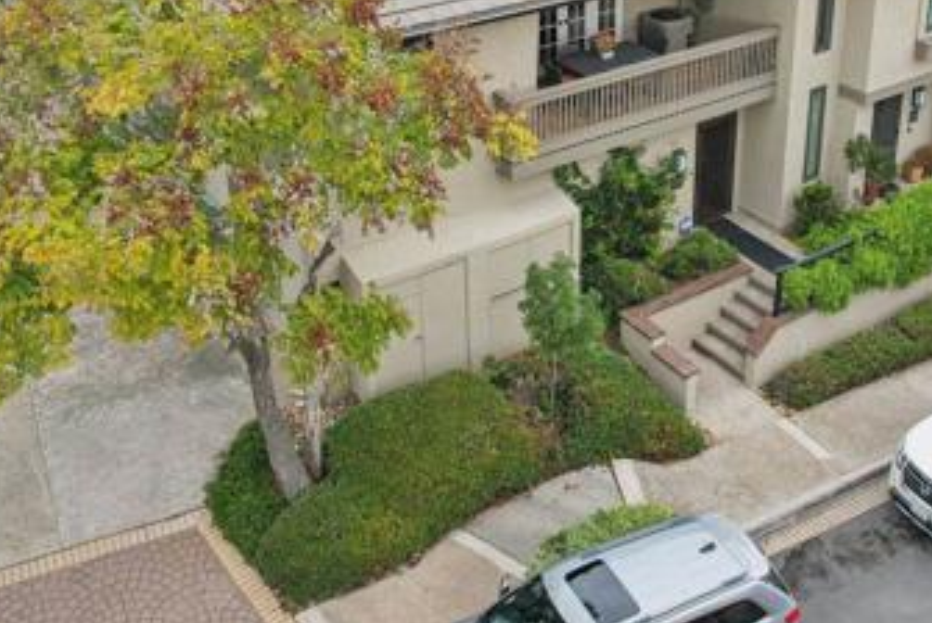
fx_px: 1088
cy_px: 65
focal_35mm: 42
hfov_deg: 46.2
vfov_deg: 30.6
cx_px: 540
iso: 100
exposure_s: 1/200
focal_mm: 8.4
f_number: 2.8
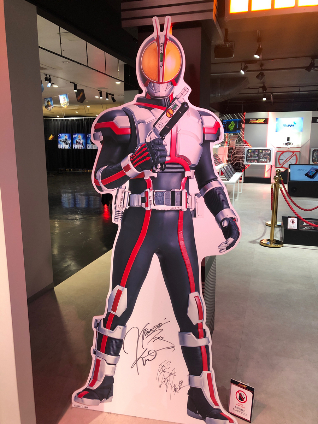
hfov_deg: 49.7
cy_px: 212
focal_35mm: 28
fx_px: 343
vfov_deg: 63.4
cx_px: 159
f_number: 1.8
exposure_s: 1/24
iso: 40
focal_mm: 3.99
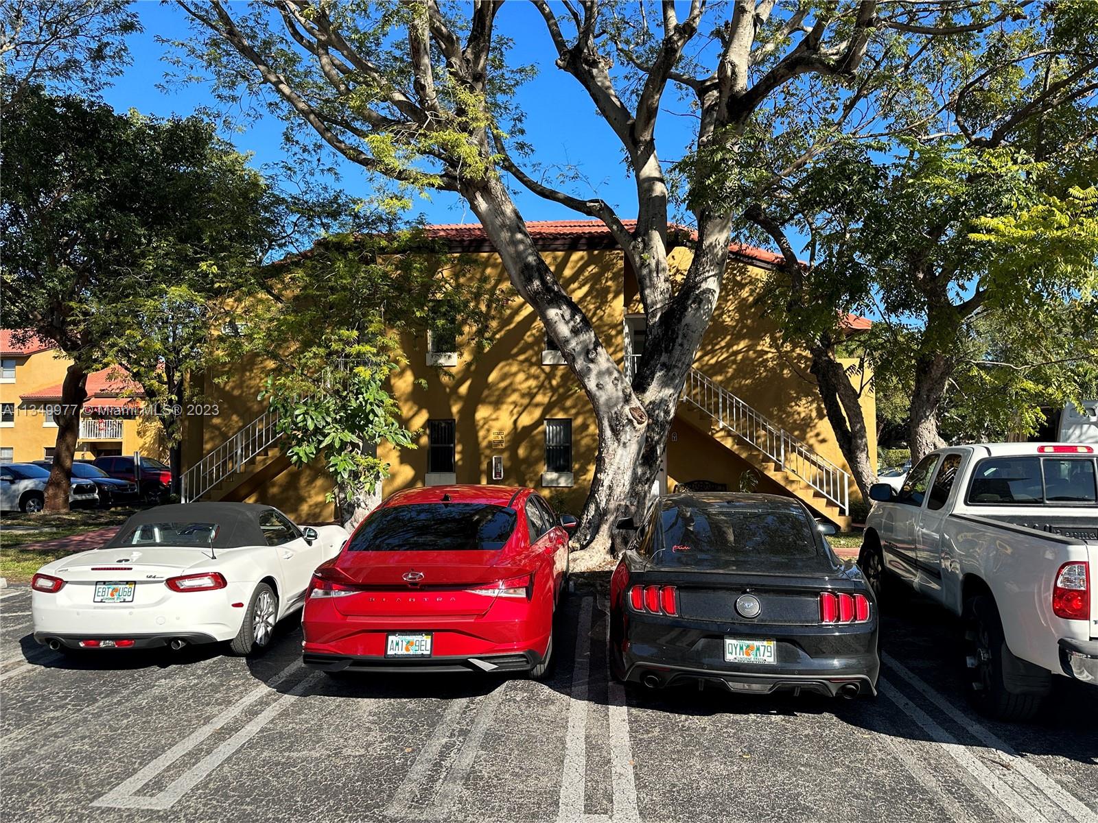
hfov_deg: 71.6
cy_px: 412
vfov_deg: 56.8
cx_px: 549
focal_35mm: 24
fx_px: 761
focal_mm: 6.86
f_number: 1.78
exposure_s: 1/1880
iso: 80
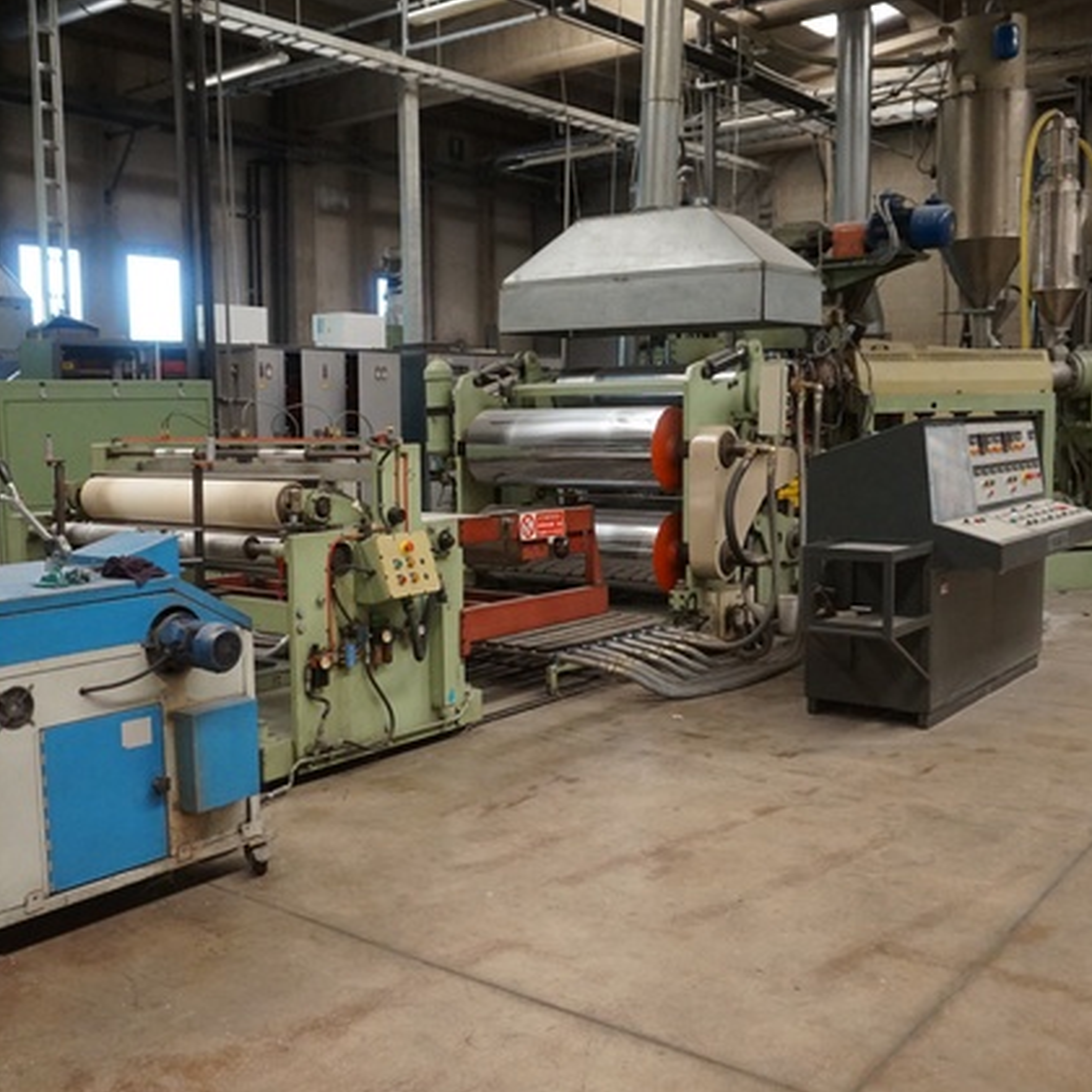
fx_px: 1249
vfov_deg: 47.2
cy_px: 556
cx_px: 456
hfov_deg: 47.0
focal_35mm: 35
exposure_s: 1/160
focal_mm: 16
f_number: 3.5
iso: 1600
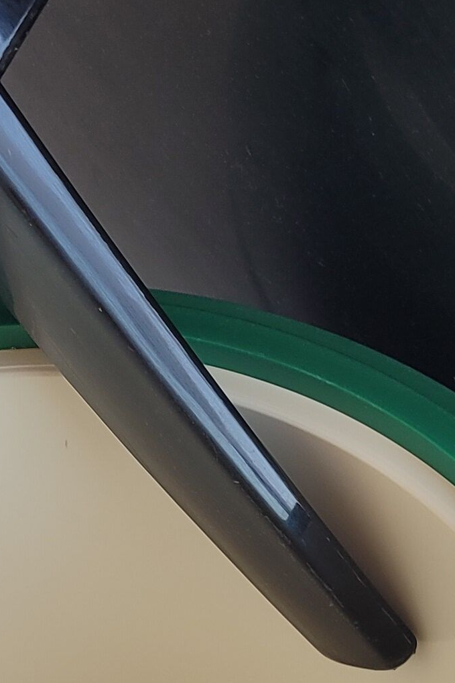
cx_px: 50
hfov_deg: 12.7
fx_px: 2029
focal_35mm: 107
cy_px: 577
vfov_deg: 18.9
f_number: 1.8
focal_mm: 5.4
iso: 50
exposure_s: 1/100
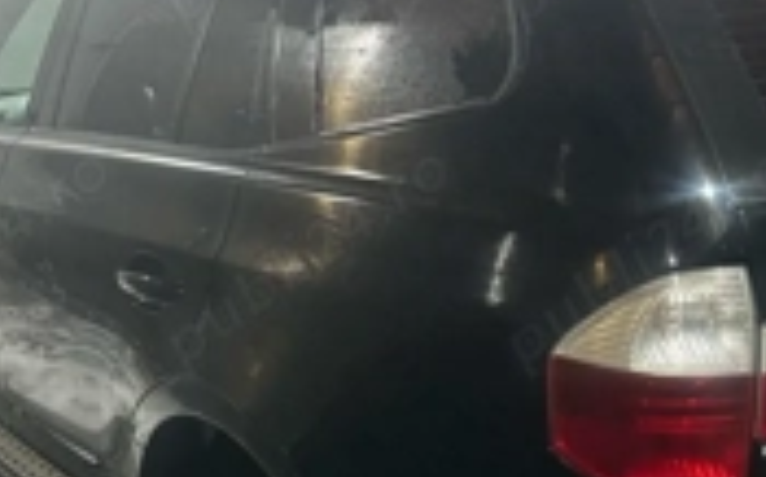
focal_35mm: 63
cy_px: 311
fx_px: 1314
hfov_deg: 32.5
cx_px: 394
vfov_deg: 20.5
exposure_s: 1/50
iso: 400
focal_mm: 5.7
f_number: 1.5
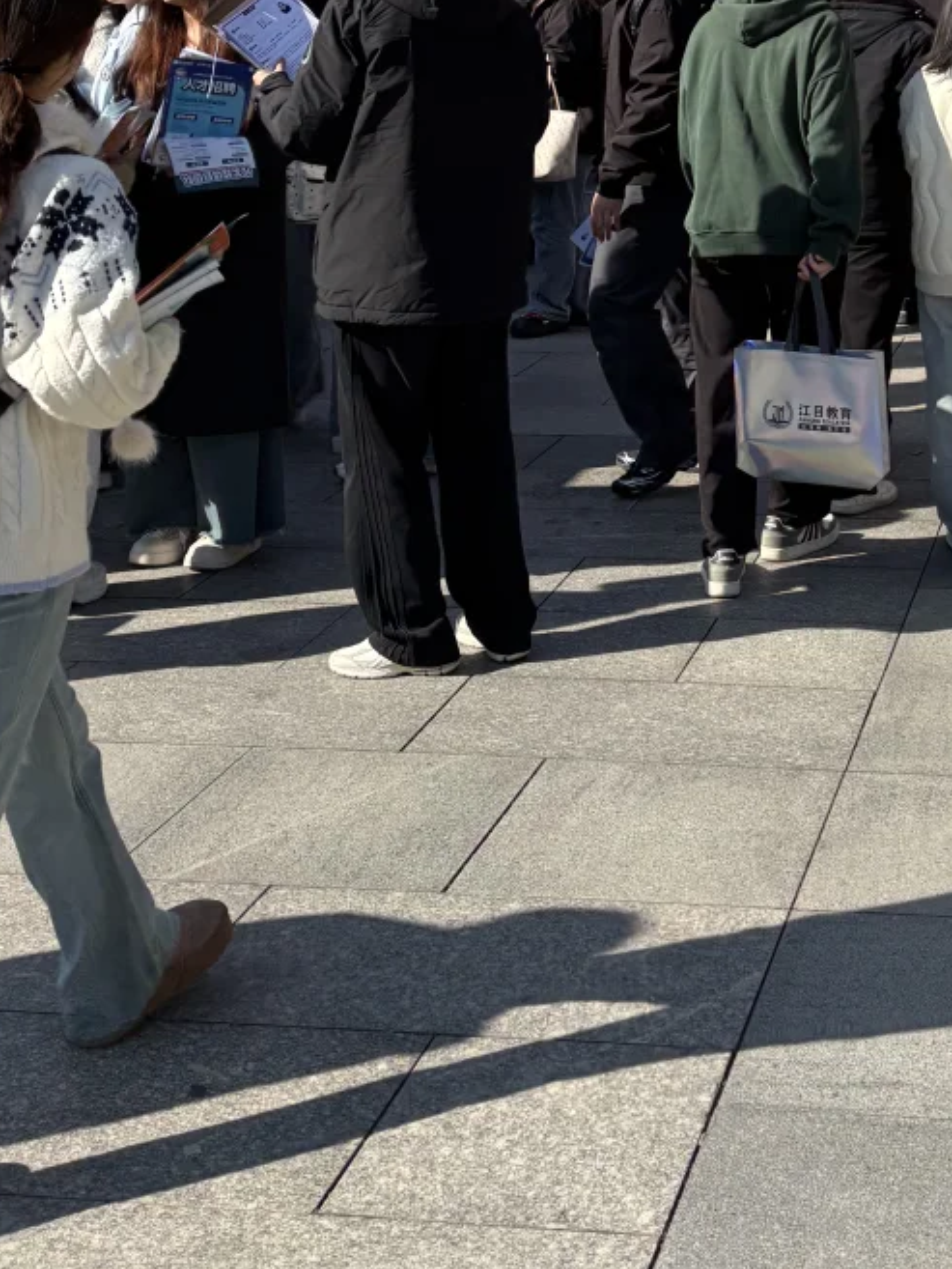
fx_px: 2089
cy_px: -50
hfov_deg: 24.3
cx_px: 983
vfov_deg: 30.9
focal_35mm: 57
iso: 50
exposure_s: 1/2451
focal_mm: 5.96
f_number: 1.6
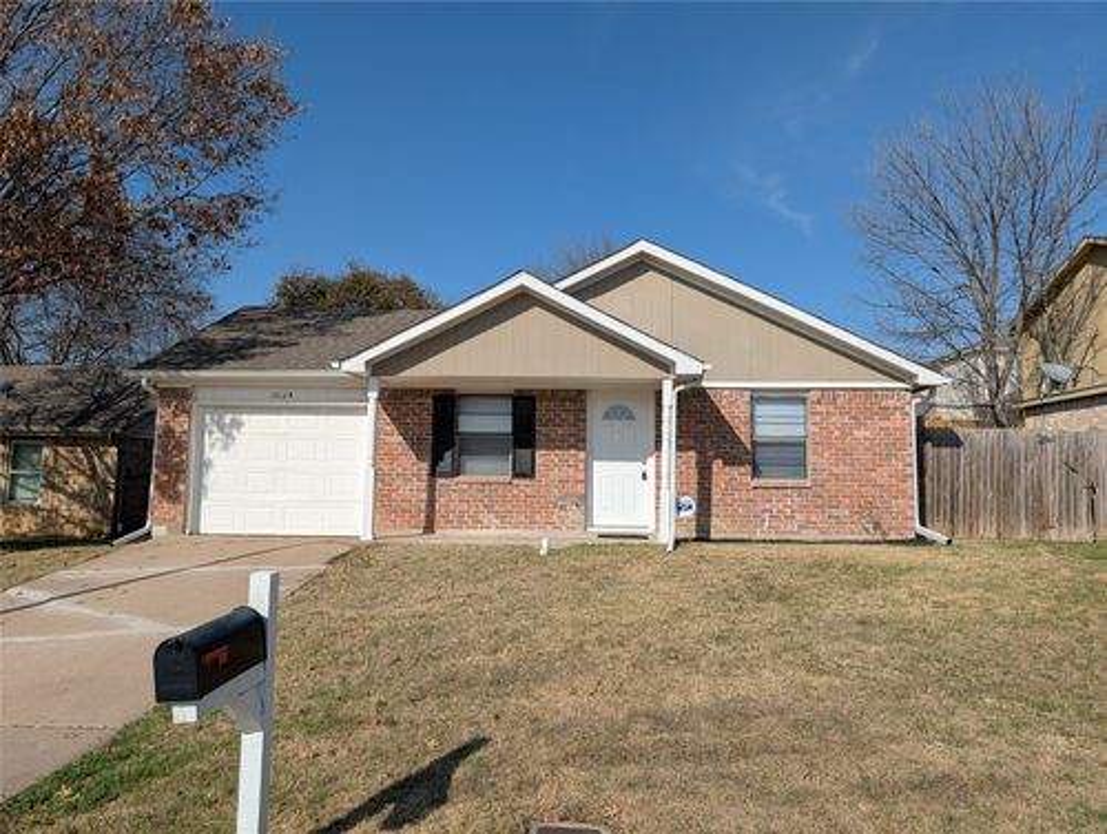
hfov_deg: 71.5
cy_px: 417
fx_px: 769
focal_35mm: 24
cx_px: 554
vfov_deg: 57.0
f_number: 1.68
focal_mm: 6.9
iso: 18
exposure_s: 1/1792
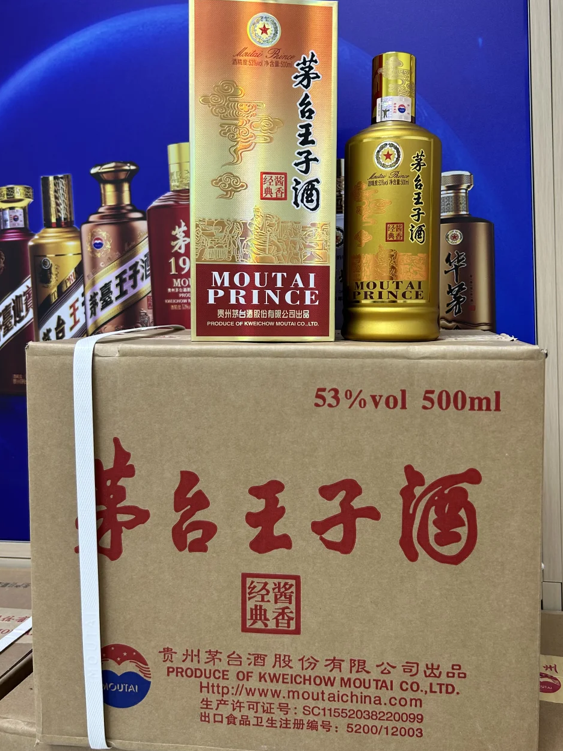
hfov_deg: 46.7
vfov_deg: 59.9
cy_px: 344
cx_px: 315
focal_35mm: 30
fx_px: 651
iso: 100
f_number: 1.5
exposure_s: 1/100
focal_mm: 5.7
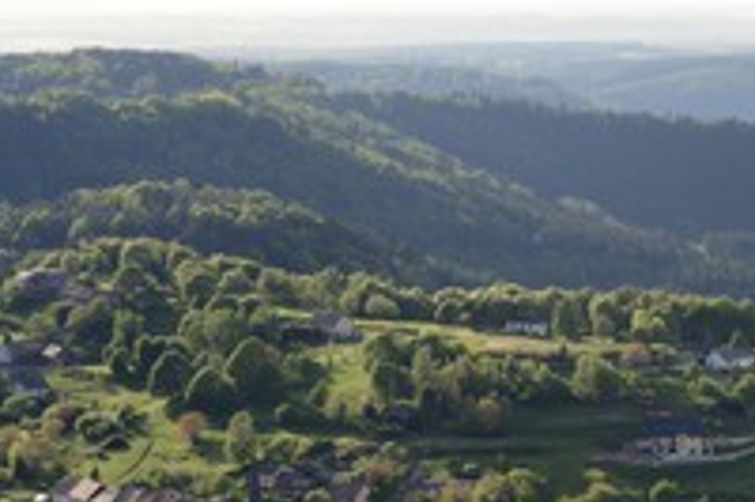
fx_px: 3080
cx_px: 710
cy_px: 449
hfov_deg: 13.8
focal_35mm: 147
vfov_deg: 9.3
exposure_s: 1/320
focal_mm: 70
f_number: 6.3
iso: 200
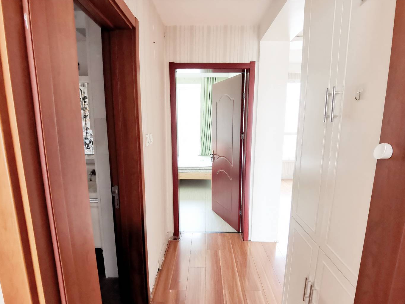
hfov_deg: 87.8
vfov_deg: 71.6
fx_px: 211
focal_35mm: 18
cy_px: 159
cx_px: 204
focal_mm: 2.26
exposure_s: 1/50
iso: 200
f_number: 2.2
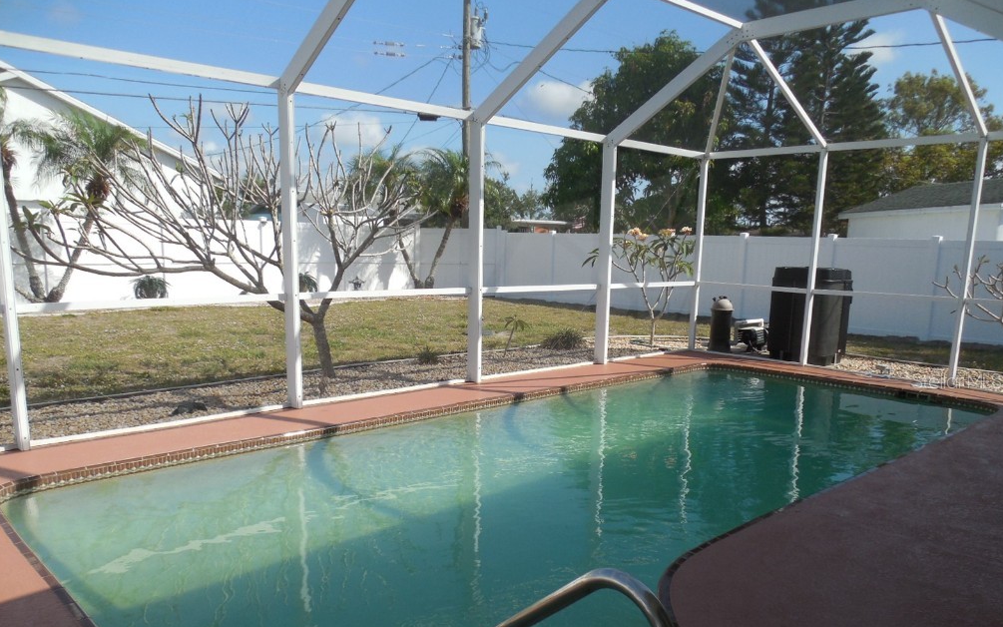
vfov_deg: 45.7
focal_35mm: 27
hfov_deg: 68.4
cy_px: 380
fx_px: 738
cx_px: 495
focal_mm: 4.5
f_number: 3.3
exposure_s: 1/800
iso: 125
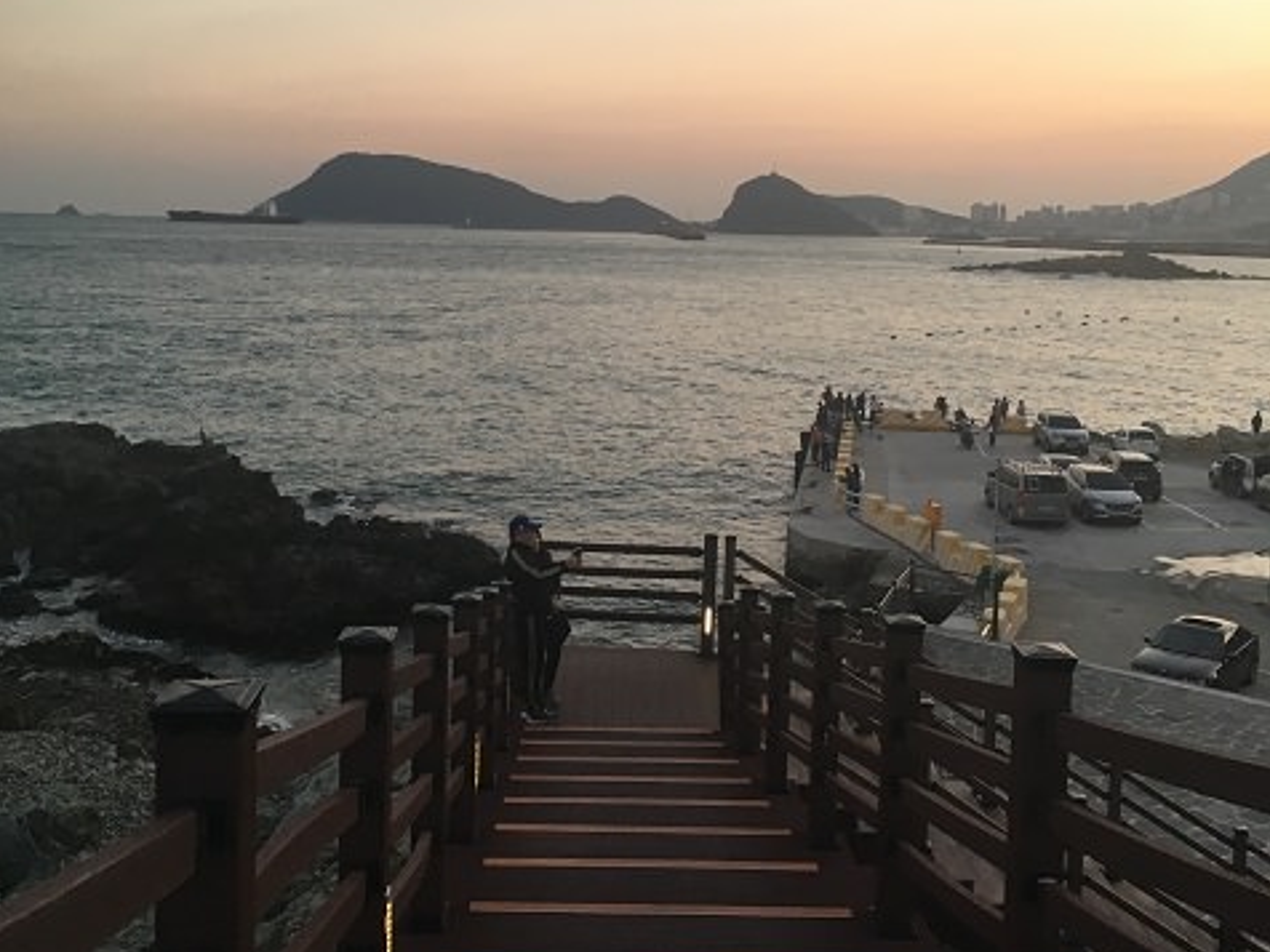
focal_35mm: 39
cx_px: 632
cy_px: 347
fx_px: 1431
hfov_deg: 47.9
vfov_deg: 36.6
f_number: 2.2
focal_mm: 4.15
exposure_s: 1/40
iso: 32
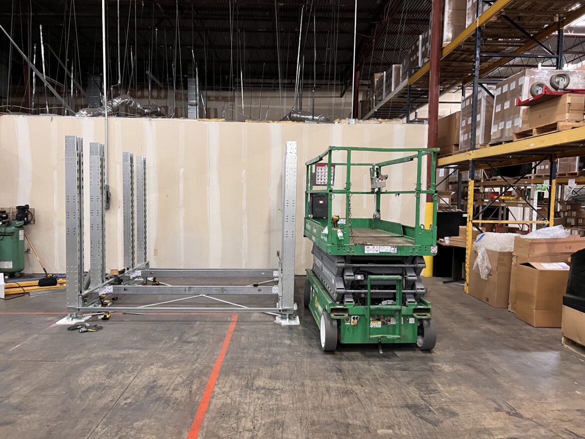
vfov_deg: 53.1
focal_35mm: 26
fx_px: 439
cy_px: 220
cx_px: 292
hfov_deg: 67.3
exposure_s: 1/60
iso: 320
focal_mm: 5.7
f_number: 1.5
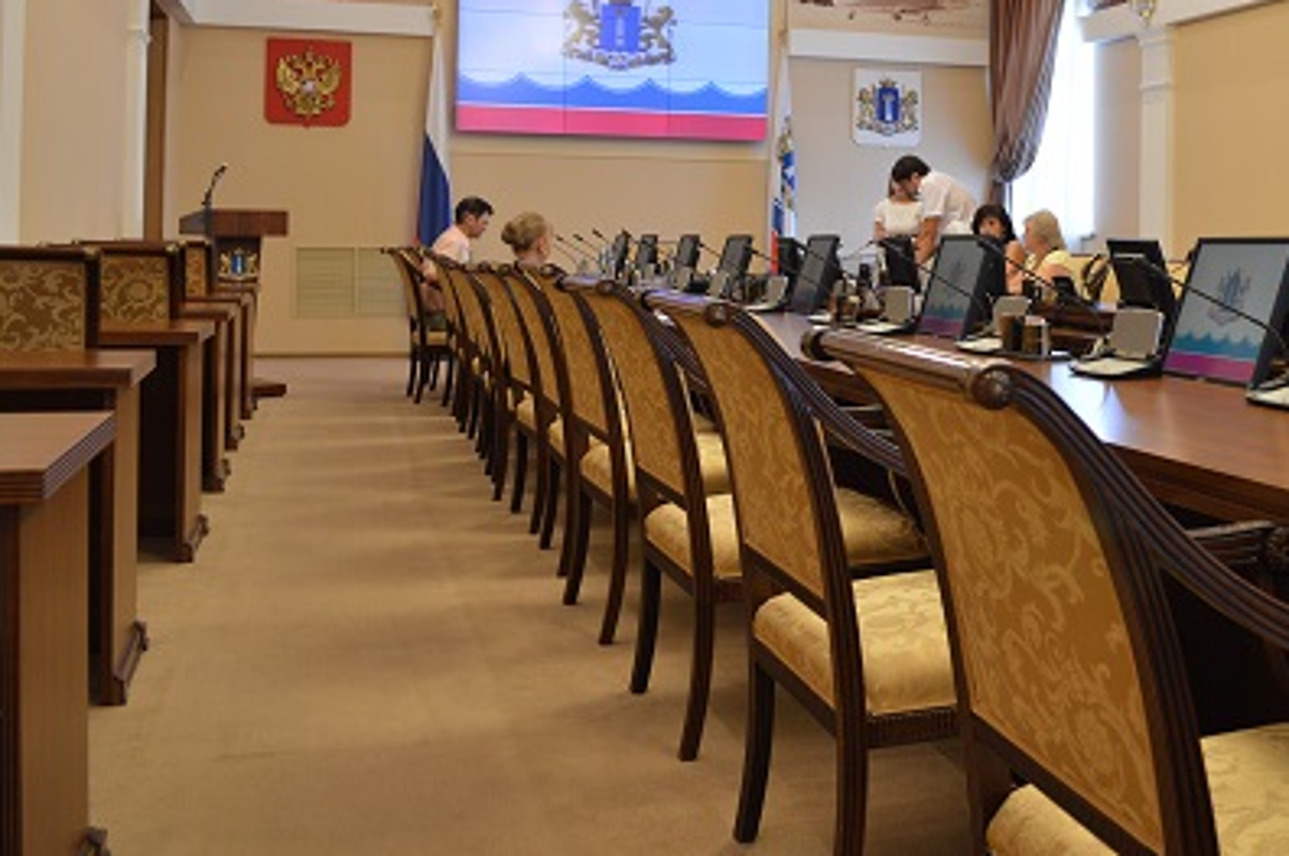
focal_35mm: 41
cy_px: 212
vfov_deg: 31.9
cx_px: 944
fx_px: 1466
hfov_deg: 46.0
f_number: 3.5
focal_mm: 18
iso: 400
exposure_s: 1/50
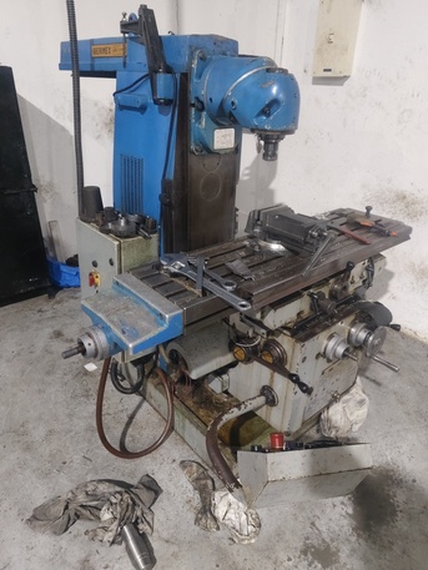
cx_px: 214
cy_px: 285
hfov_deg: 56.8
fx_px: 395
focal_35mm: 24
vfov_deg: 71.6
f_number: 1.88
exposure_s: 1/60
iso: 2574
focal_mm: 5.56
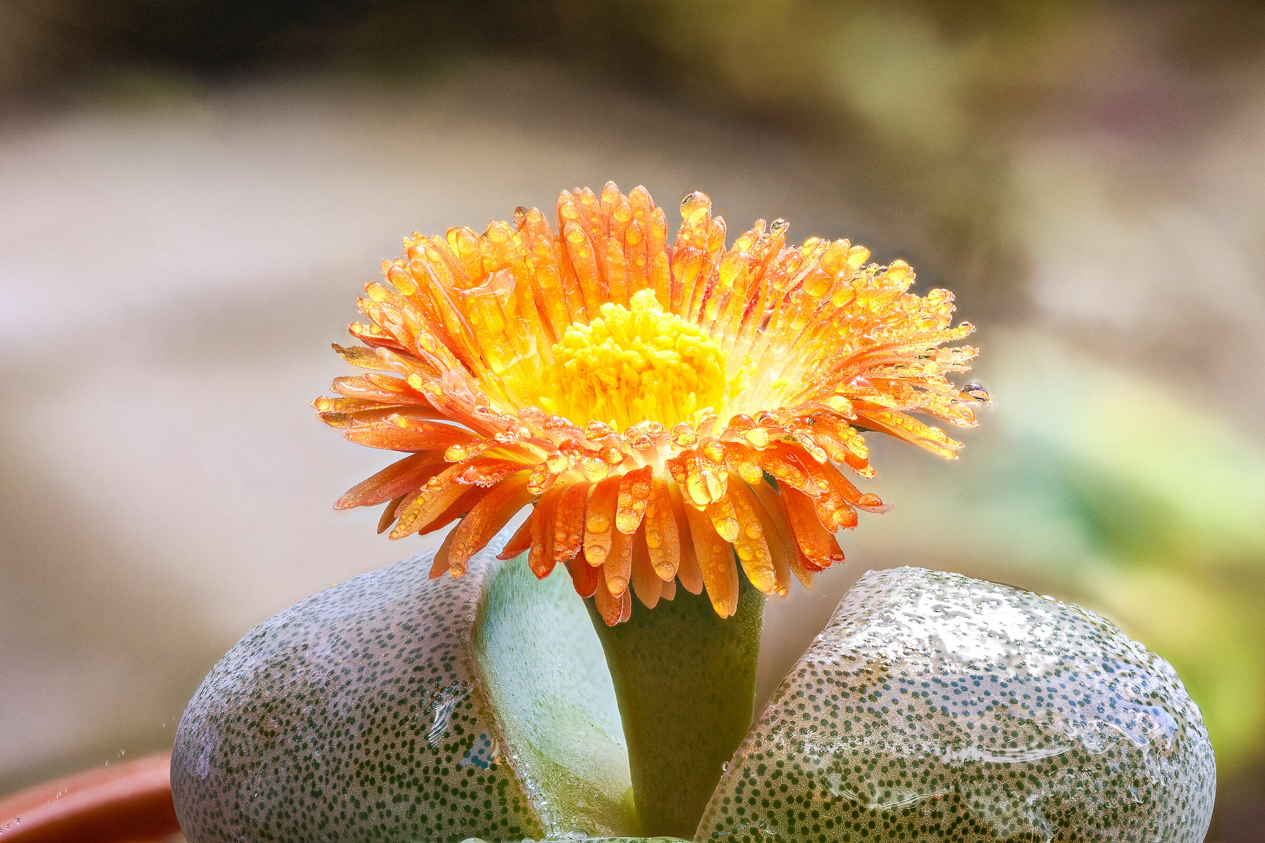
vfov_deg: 13.0
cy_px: 422
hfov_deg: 19.5
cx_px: 632
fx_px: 3689
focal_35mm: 105
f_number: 7.1
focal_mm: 105
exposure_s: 1/125
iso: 200
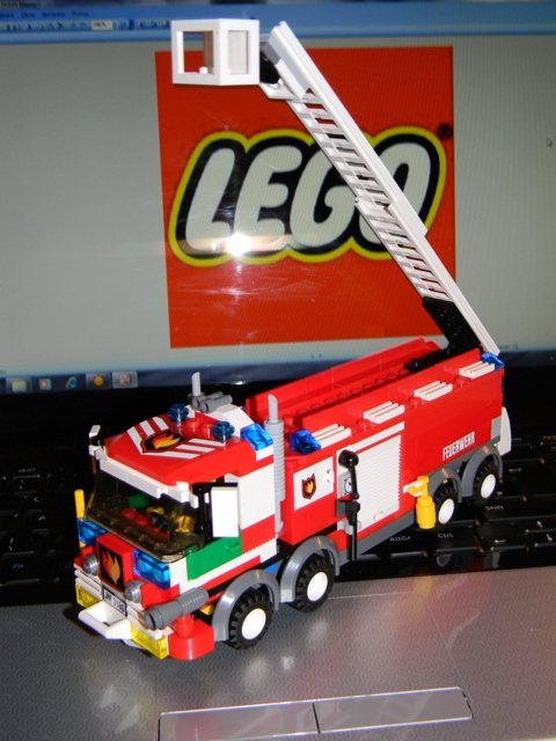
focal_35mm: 41
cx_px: 278
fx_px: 878
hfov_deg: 35.1
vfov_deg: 45.8
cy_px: 370
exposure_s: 1/30
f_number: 3.8
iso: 200
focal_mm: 7.3
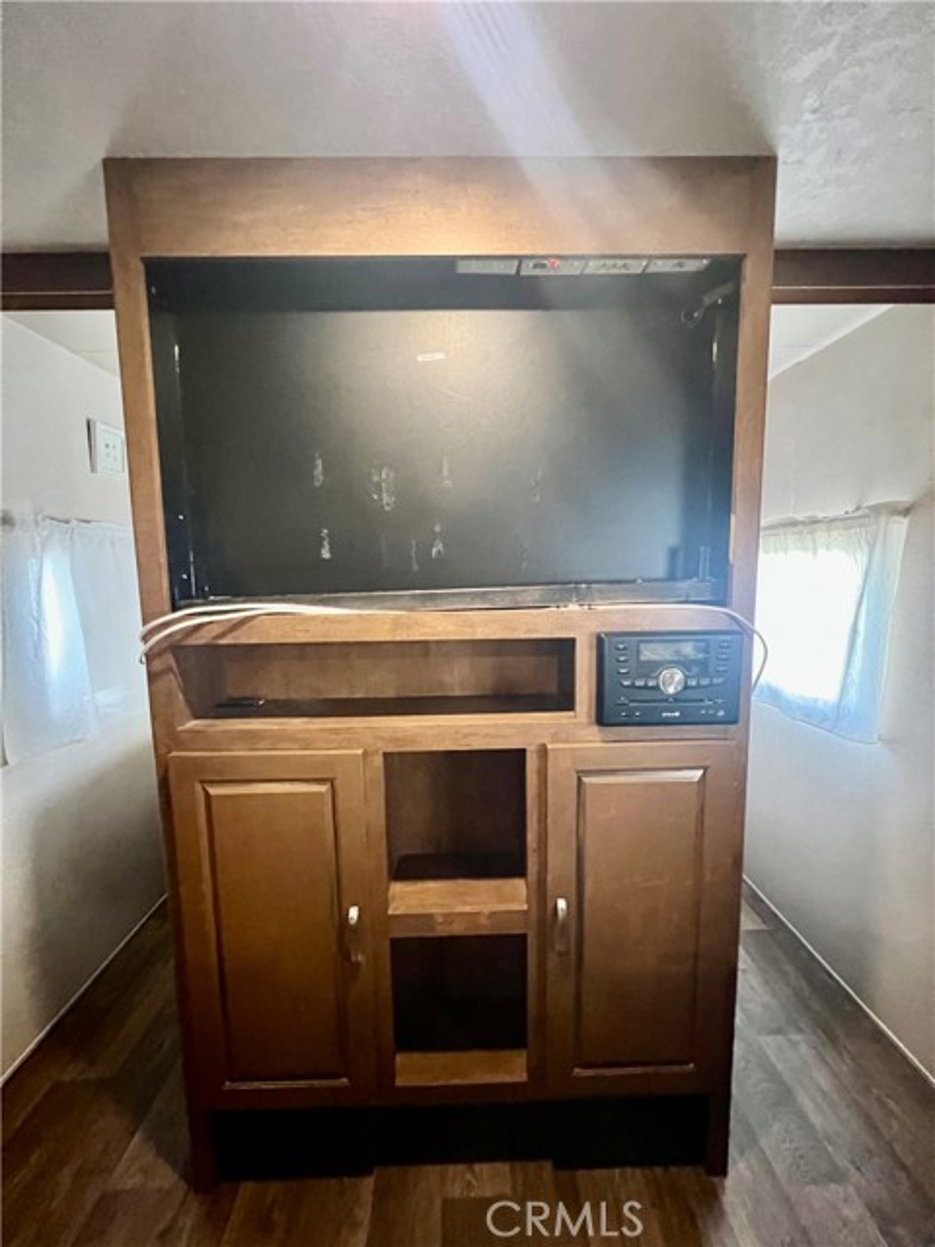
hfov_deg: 89.9
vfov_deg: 106.2
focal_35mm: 13
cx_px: 468
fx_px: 468
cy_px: 624
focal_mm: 1.57
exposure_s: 1/36
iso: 1250
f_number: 1.8
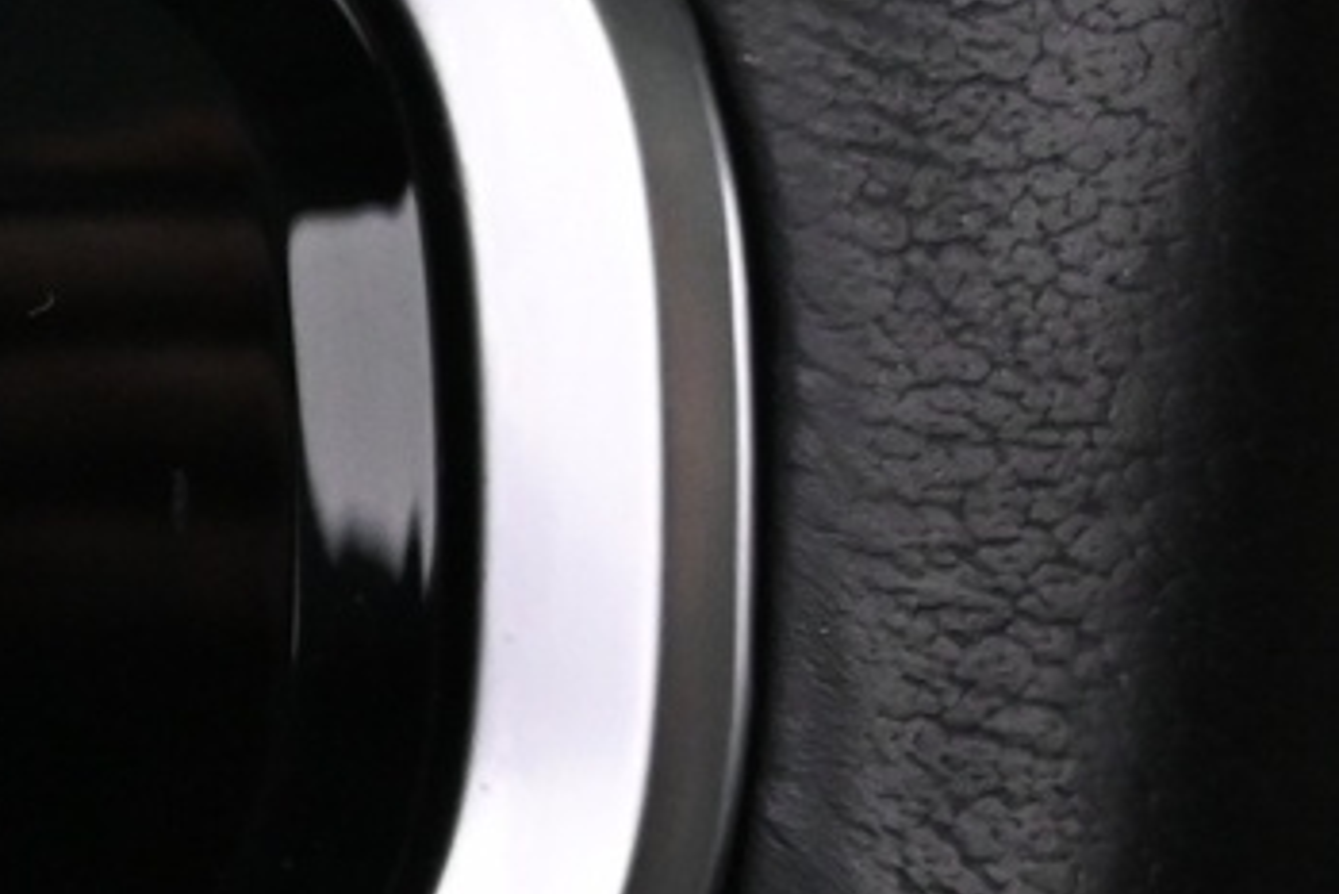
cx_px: -1093
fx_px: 5444
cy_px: 388
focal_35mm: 146
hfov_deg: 12.7
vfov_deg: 9.4
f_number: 4
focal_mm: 21
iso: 2800
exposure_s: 1/30
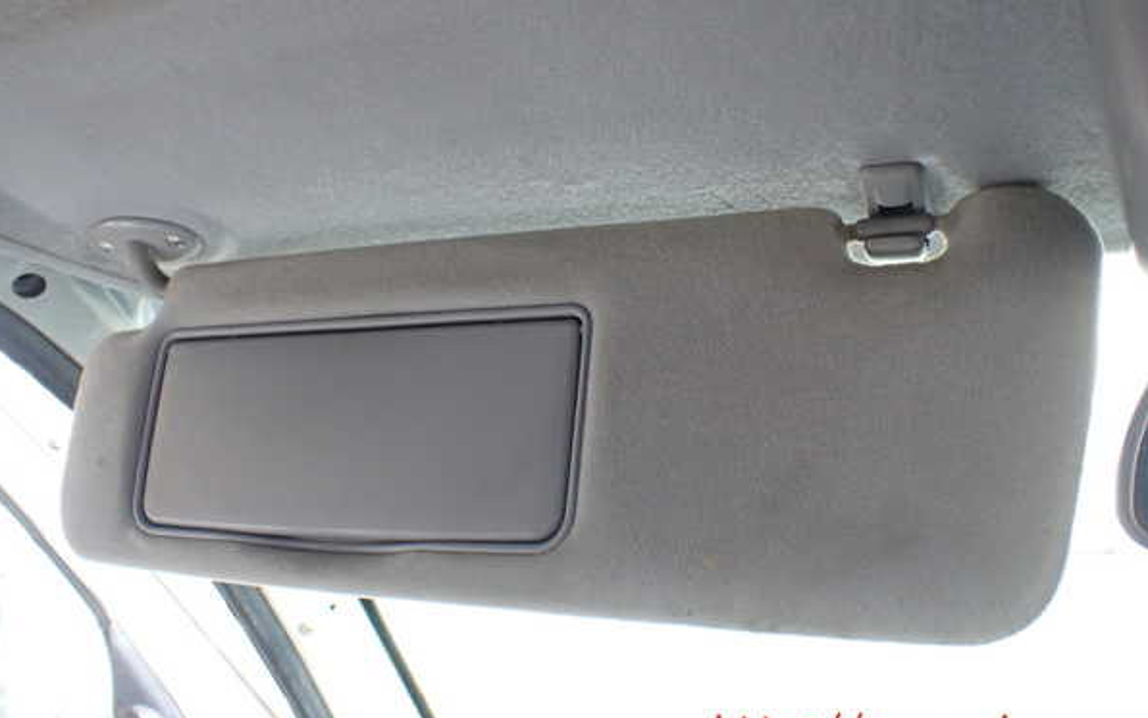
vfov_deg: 39.4
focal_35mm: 32
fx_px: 1002
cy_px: 325
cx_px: 572
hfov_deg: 59.6
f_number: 2.3
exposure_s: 1/125
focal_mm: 5.4
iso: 400
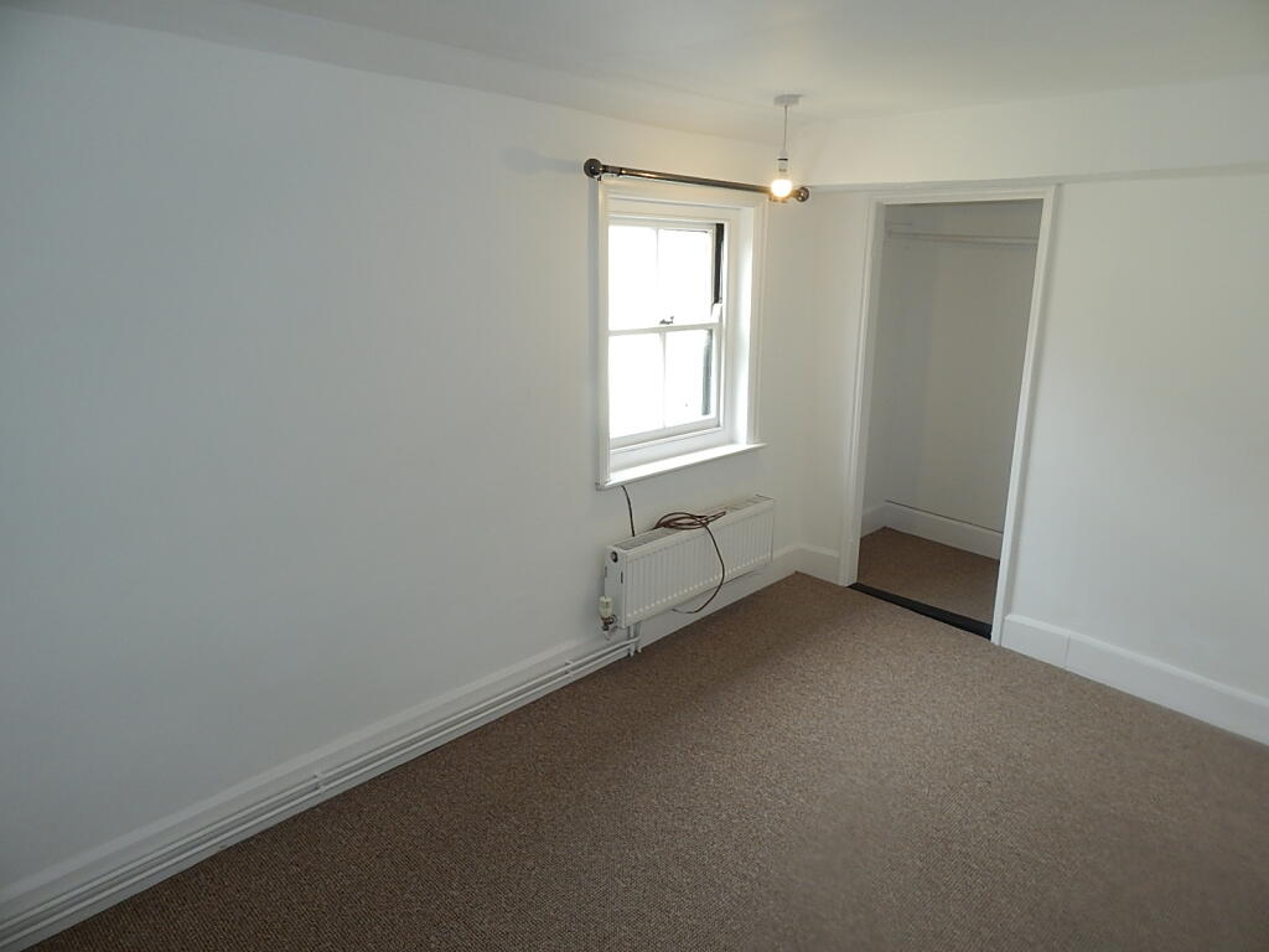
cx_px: 634
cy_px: 476
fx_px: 807
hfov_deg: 76.4
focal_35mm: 22
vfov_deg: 61.1
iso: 125
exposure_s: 1/30
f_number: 3
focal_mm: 4
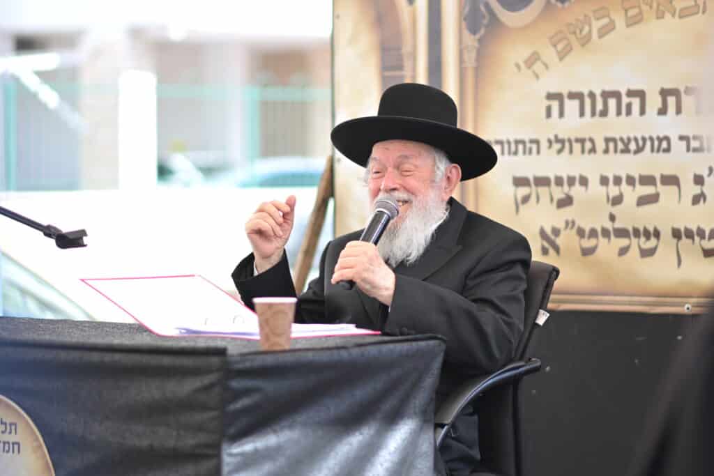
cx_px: 357
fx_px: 2519
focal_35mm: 127
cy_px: 238
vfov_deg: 10.8
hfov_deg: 16.1
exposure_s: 1/640
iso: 64
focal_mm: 85
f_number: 1.8
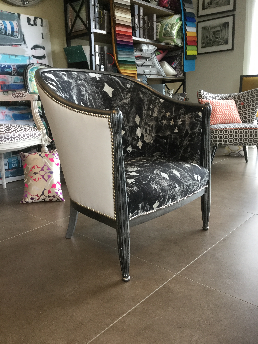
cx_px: 129
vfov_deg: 58.4
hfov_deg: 45.4
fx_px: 308
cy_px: 172
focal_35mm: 31
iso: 100
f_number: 2.4
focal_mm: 3.3
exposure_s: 1/33
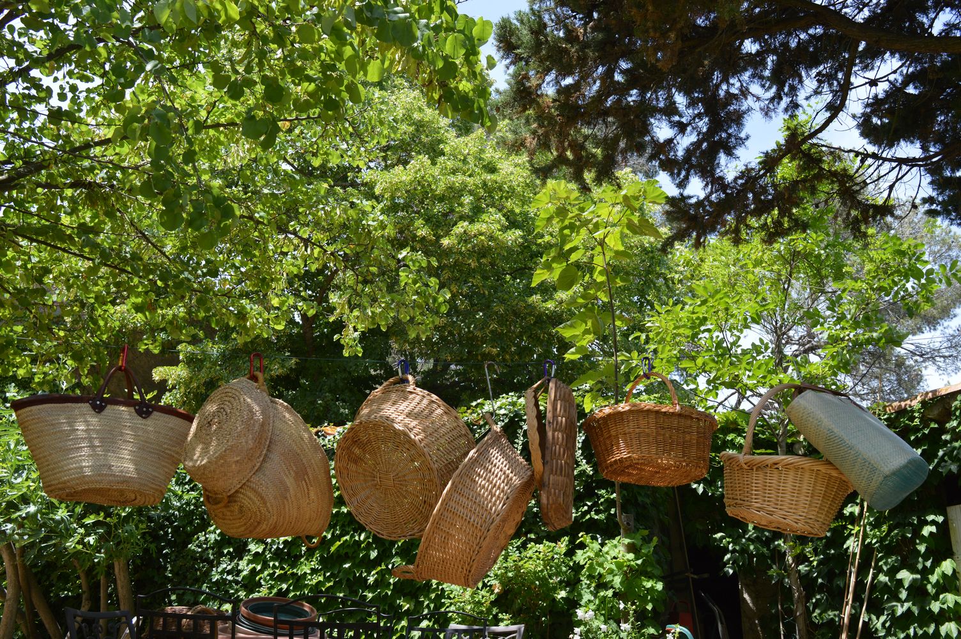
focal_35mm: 33
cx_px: 480
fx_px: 880
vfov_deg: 39.9
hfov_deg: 57.3
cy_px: 320
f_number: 6.3
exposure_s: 1/160
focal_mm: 22
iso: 100
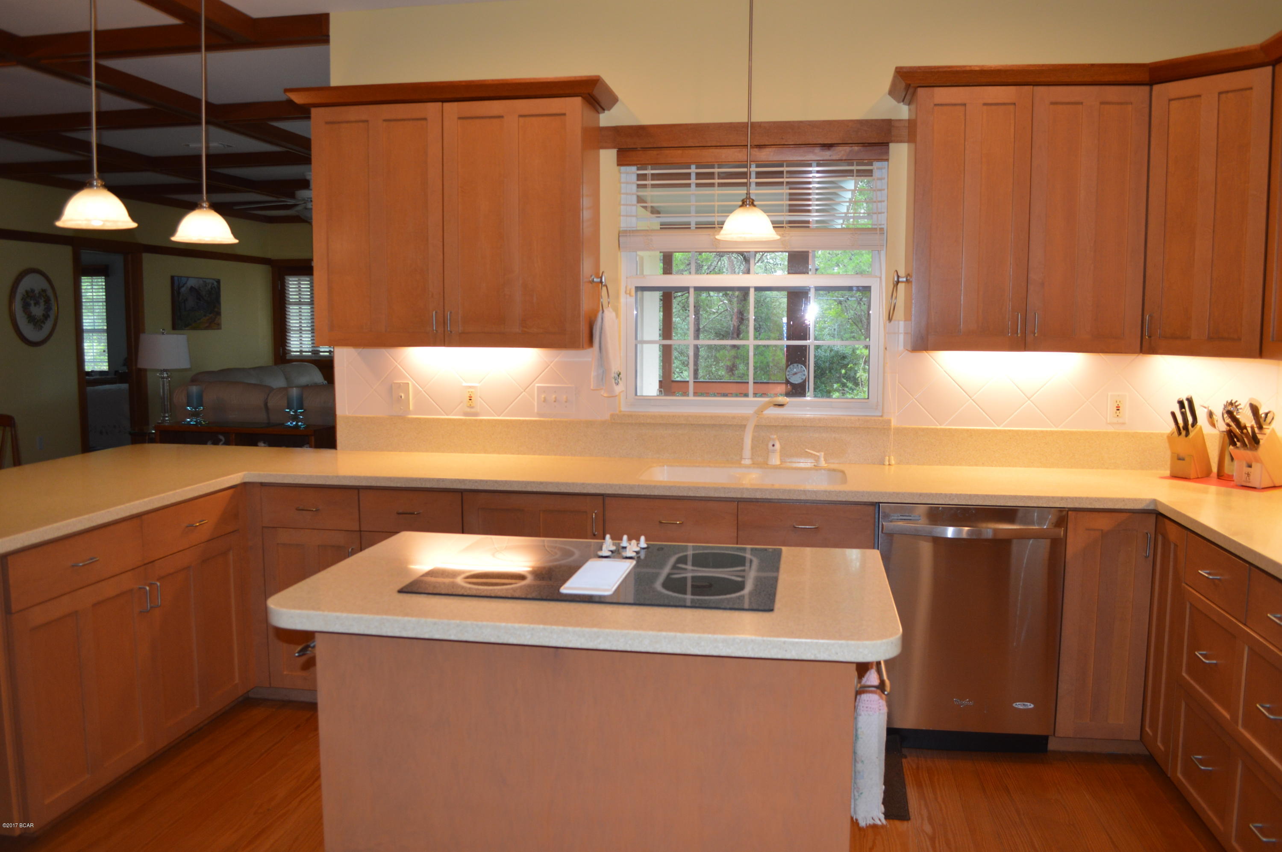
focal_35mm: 27
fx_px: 961
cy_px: 426
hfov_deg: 67.4
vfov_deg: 47.8
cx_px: 641
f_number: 4
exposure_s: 1/80
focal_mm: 18
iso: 400
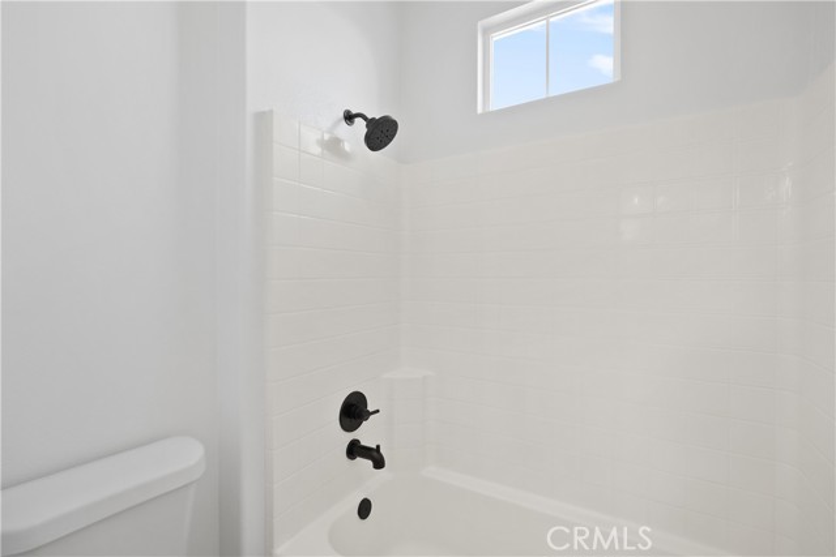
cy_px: 278
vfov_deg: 73.8
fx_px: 372
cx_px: 418
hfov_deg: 96.7
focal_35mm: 16
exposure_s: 1/15
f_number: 4
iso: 500
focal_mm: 16
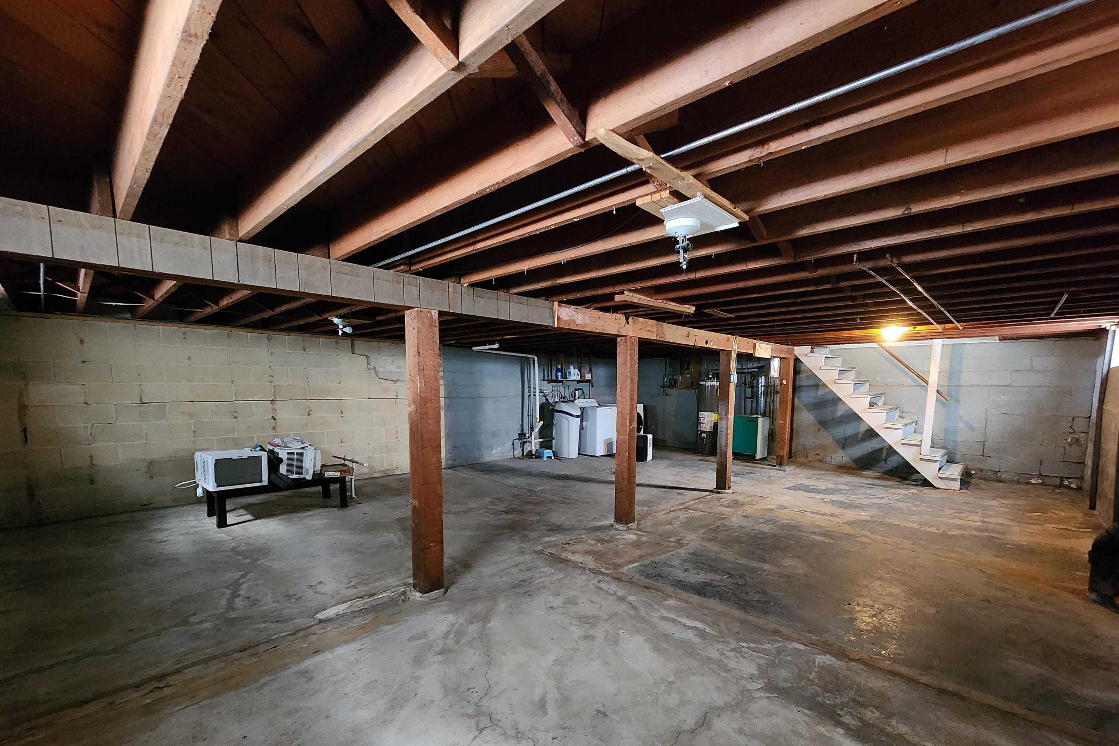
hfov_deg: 104.2
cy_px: 433
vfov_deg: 80.6
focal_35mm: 14
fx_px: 435
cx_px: 569
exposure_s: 1/24
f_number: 2.2
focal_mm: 2.2
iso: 1000
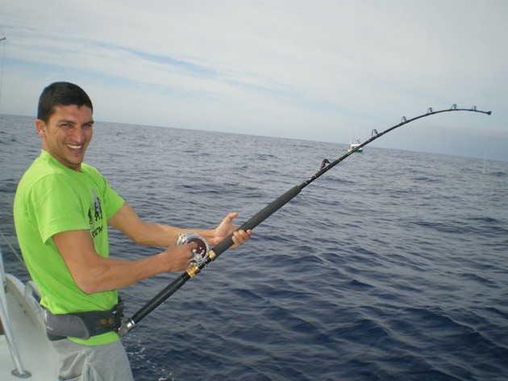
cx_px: 254
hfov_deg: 51.4
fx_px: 528
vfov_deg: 39.6
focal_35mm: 36
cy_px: 190
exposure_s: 1/800
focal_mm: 6.3
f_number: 4.6
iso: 64
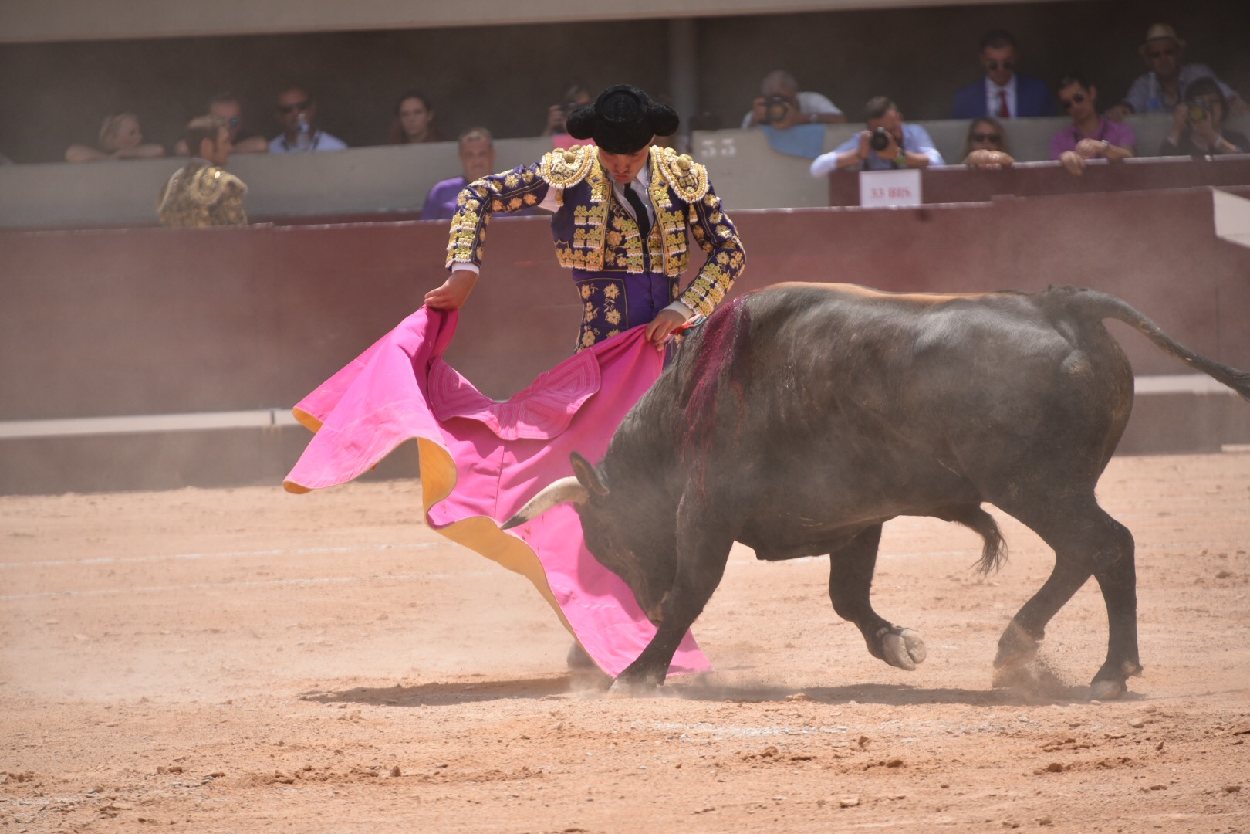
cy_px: 417
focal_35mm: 250
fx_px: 8680
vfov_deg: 5.5
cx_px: 625
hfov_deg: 8.2
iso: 400
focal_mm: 250
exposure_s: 1/2000
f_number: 5.6
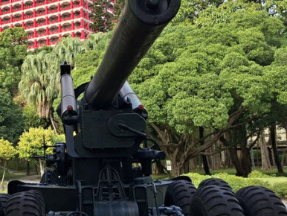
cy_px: 83
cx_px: 46
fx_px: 506
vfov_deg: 24.0
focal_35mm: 61
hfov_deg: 30.7
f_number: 1.8
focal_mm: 5.54
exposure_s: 1/1075
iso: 50
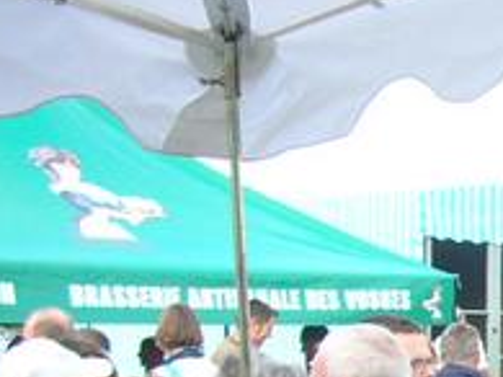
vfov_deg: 12.1
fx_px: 1670
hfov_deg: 15.5
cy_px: 604
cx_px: 802
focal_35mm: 115
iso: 50
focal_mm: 5.8
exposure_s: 1/81.5
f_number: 2.8
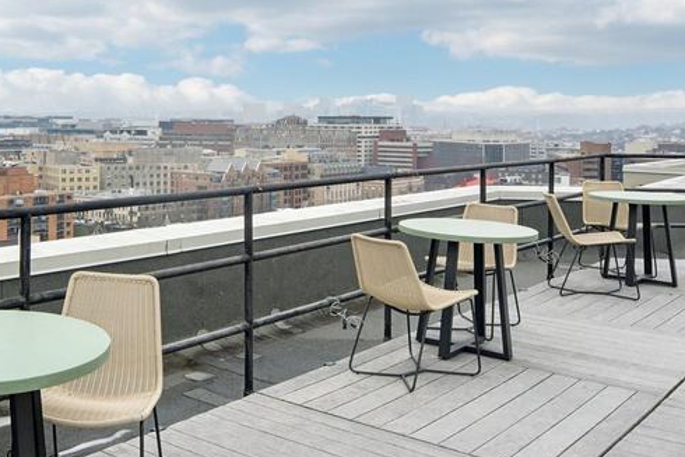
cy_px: 117
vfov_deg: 28.3
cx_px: 116
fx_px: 895
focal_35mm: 47
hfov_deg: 39.8
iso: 100
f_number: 8
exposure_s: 1/100
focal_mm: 16
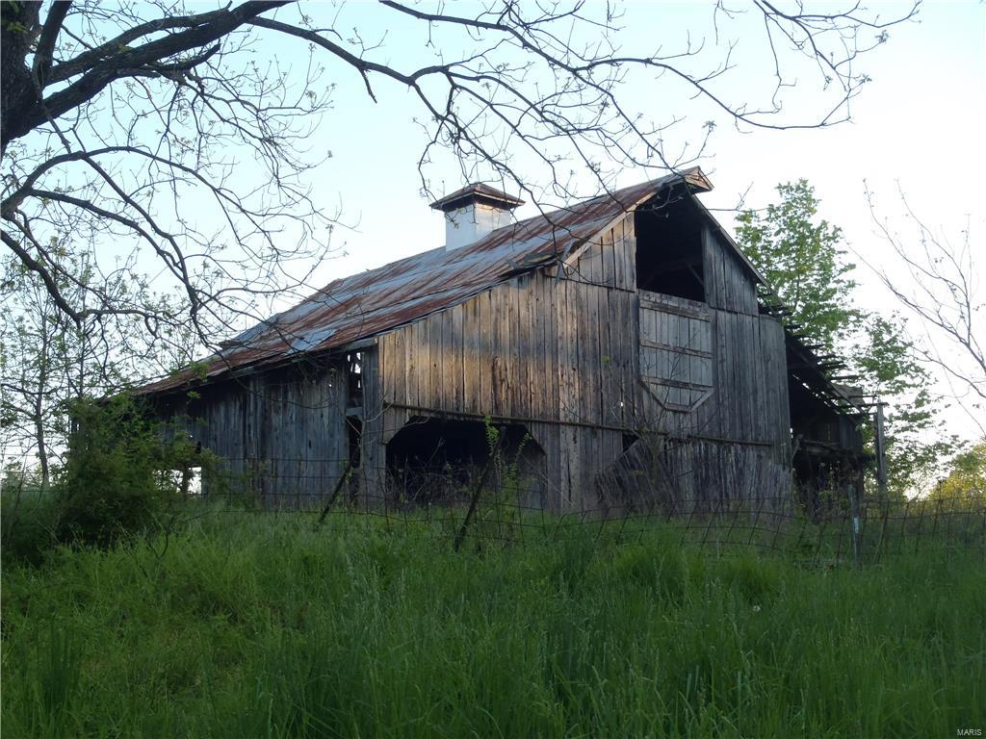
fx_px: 1310
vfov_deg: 31.5
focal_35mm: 46
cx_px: 493
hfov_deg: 41.2
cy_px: 370
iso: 100
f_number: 4.9
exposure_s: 1/60
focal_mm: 8.25
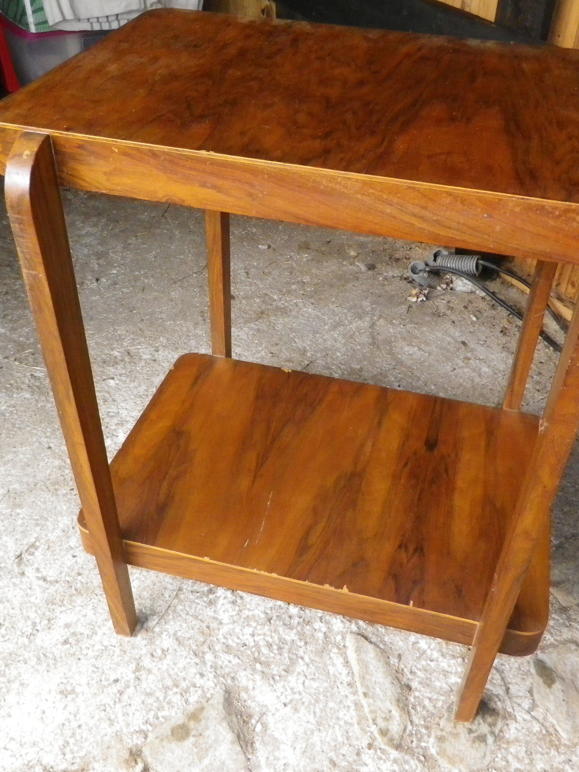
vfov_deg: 54.0
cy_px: 392
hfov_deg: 41.8
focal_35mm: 34
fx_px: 758
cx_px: 305
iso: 400
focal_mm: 4.5
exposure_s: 1/50
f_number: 3.5
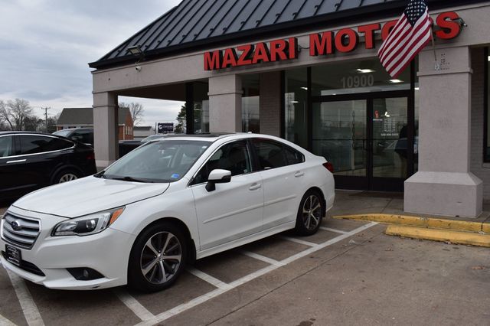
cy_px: 163
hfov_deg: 59.5
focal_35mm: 32
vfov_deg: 41.7
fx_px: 429
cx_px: 245
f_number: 9
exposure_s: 1/160
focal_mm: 21
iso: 400
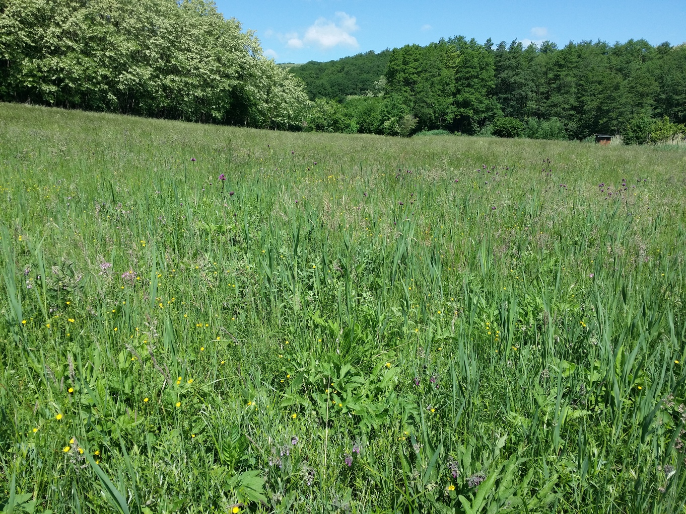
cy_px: 257
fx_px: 614
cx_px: 343
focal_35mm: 31
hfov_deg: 58.3
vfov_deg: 45.5
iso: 50
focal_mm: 4.13
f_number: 2.2
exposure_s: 1/982
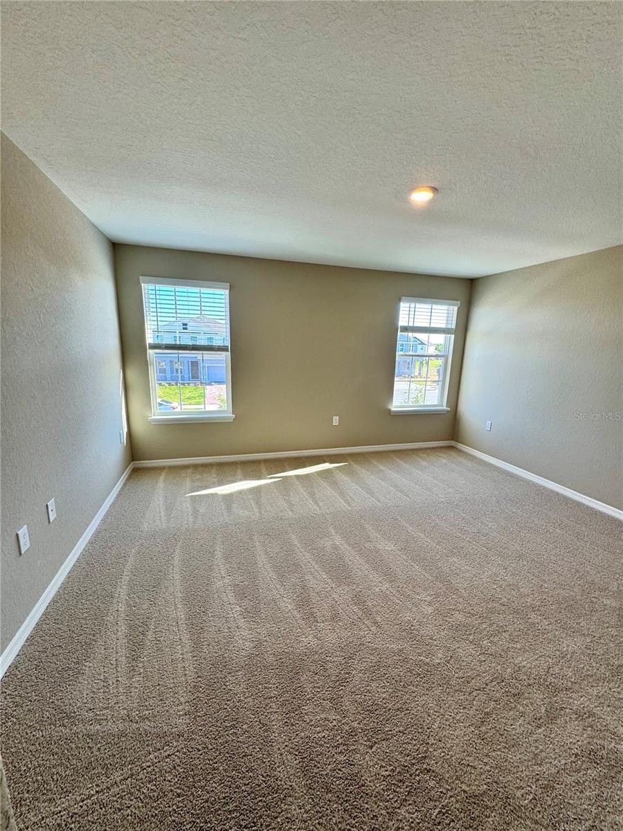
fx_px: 336
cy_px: 416
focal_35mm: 14
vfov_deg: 102.1
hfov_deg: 85.7
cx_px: 312
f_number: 2.2
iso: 64
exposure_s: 1/120
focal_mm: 2.22
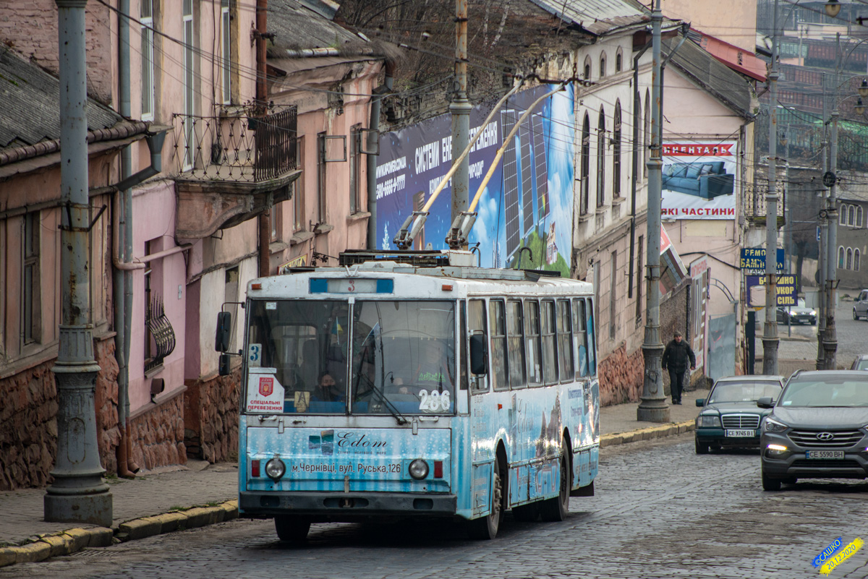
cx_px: 434
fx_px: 5065
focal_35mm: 210
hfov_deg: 9.8
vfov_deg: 6.5
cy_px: 290
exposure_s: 1/200
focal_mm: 210
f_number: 5.6
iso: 500
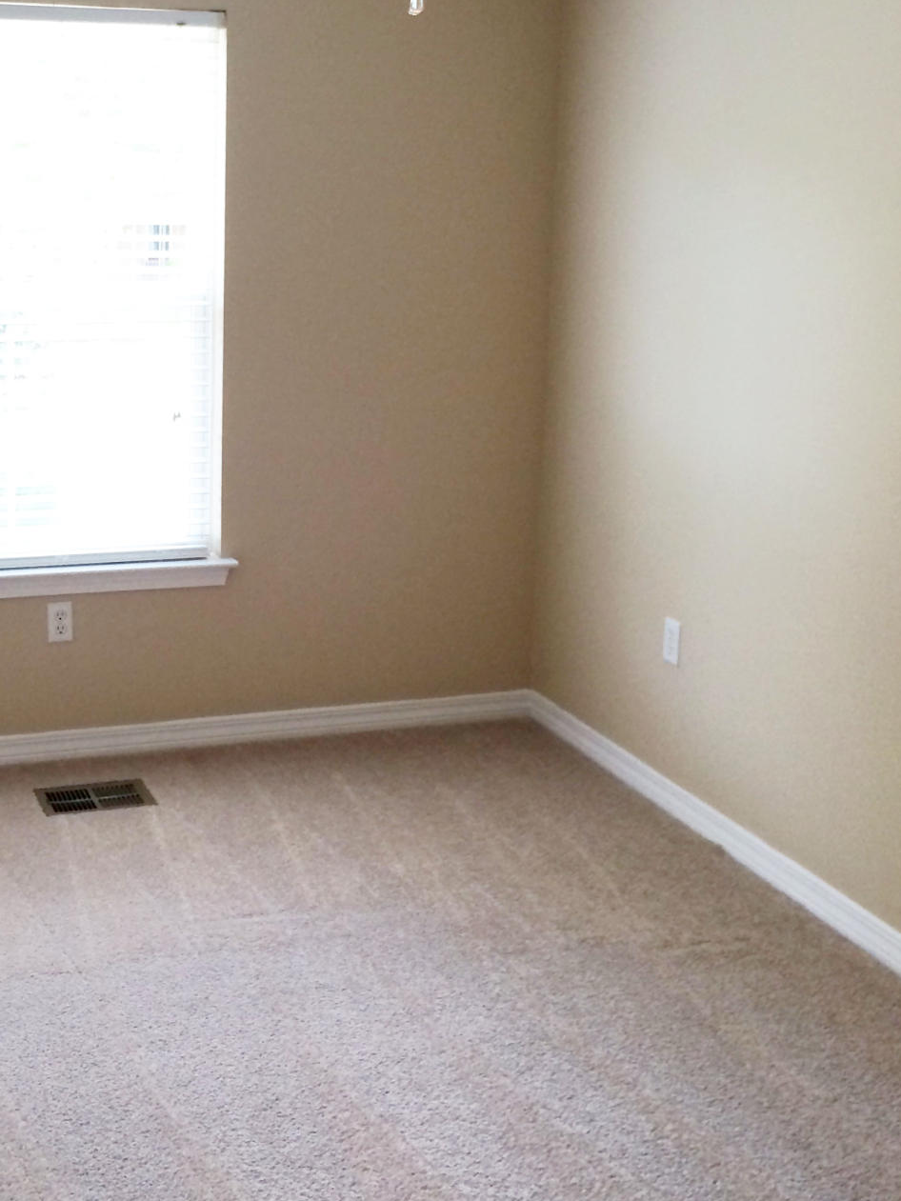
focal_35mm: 46
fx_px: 1596
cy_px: 471
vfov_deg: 41.0
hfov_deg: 31.0
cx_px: 227
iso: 40
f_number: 2.2
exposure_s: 1/30
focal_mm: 4.15
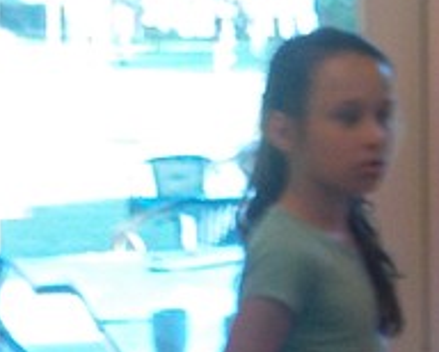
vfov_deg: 9.9
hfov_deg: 11.1
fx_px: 2029
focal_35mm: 156
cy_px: 110
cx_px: 910
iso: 125
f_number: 3.3
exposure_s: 1/30
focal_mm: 4.1
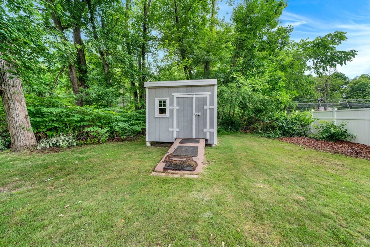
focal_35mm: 12
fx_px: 123
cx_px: 185
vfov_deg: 90.0
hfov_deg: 112.6
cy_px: 124
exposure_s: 1/3
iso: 160
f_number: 7.1
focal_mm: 12
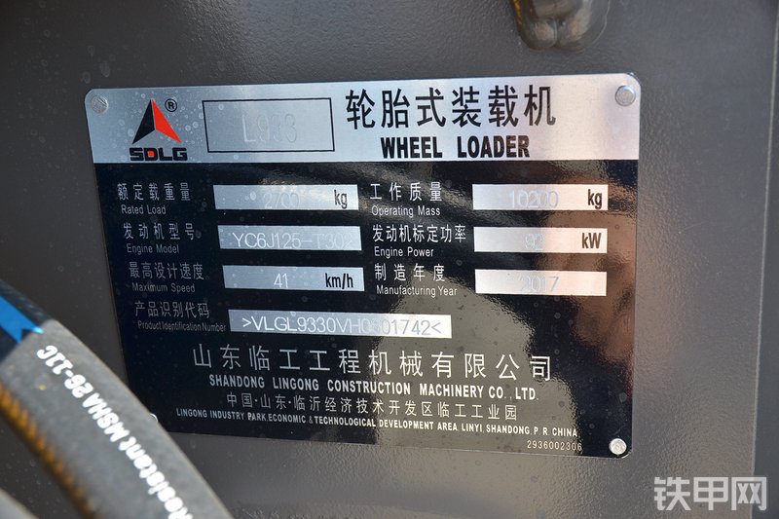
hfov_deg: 41.1
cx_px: 390
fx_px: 1038
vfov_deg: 28.1
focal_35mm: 48
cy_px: 260
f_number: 7.1
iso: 320
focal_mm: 32
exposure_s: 1/200
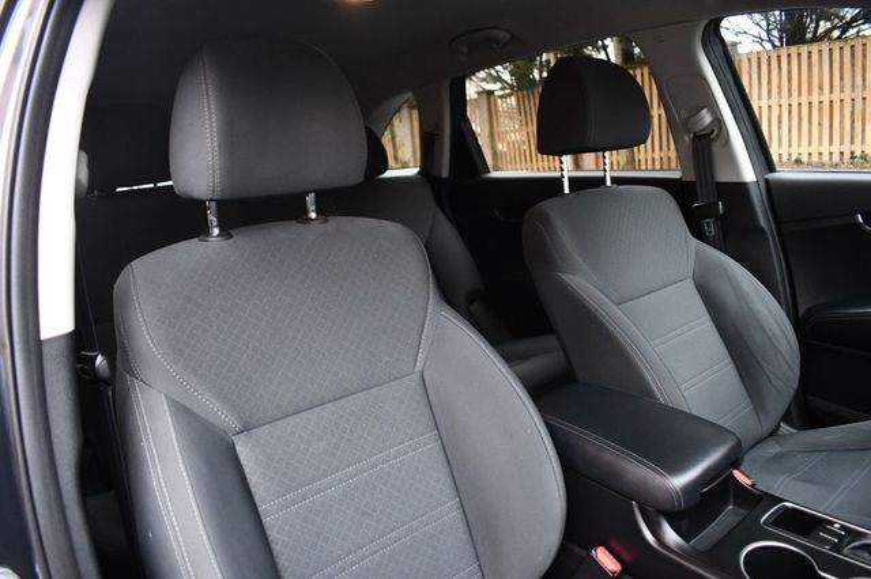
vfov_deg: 47.9
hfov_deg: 67.4
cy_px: 290
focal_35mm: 27
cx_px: 436
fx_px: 653
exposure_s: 1/125
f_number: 3.5
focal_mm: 18
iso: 2000
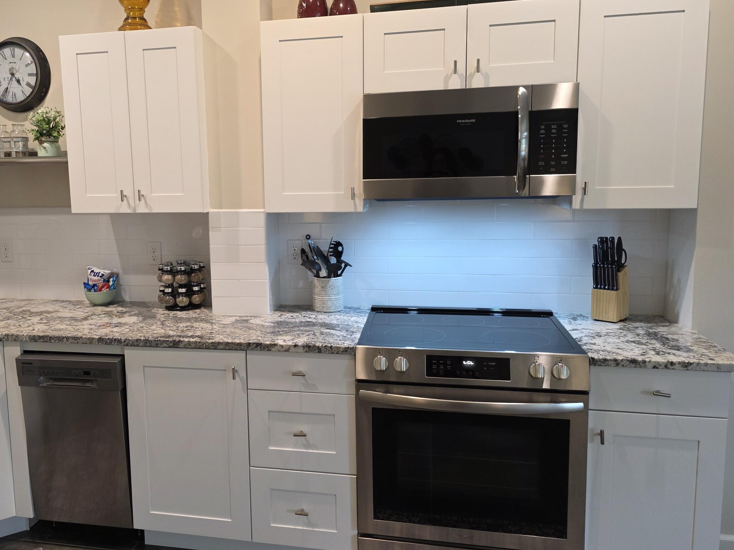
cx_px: 286
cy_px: 248
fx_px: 615
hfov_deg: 61.0
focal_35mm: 29
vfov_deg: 48.2
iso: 320
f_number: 1.7
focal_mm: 6.3
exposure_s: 1/120
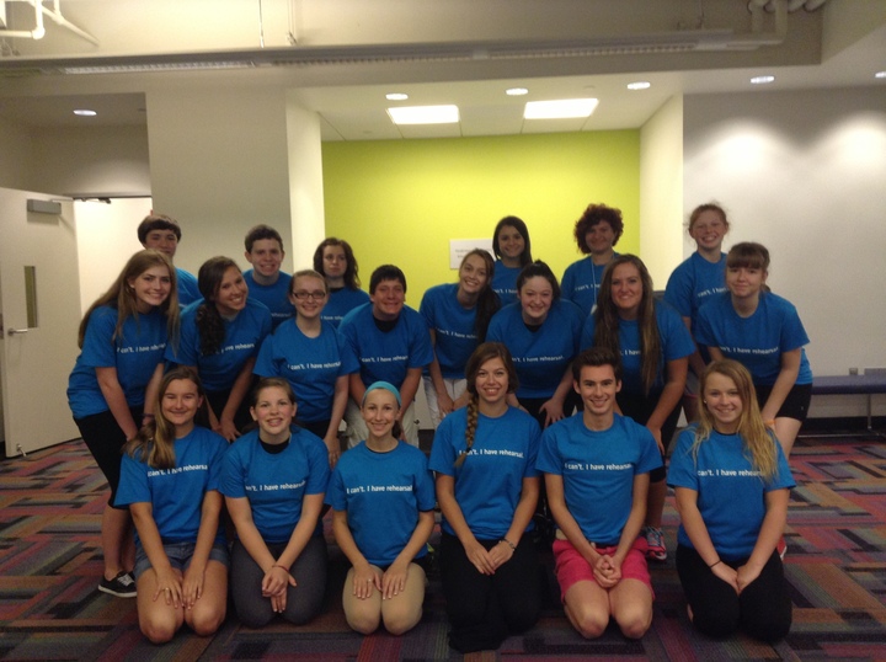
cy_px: 331
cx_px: 443
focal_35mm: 33
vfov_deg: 42.9
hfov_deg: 55.4
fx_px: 844
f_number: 2.4
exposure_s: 1/24
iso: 80
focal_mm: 3.3
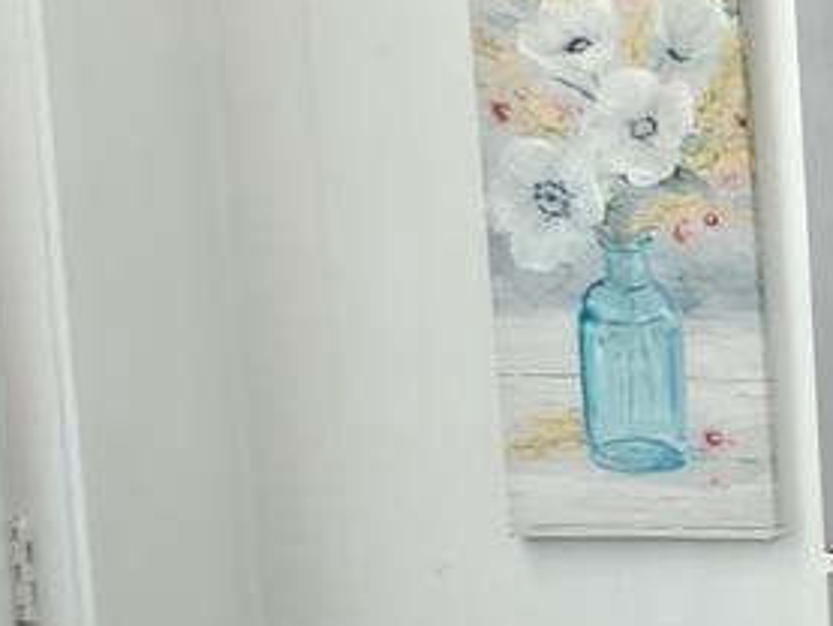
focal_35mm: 170
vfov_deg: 8.6
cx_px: 2150
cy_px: 906
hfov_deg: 9.9
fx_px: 4093
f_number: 1.8
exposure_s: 1/180
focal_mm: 6.4
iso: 100
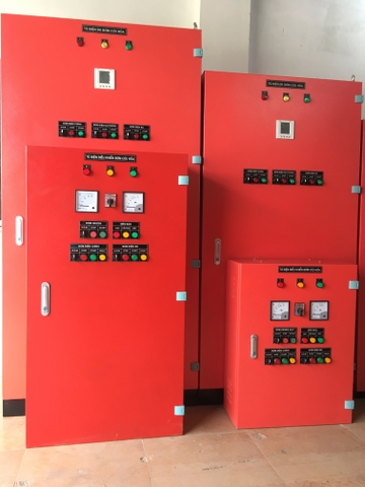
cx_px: 182
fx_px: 408
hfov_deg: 48.2
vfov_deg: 61.7
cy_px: 244
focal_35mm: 29
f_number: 2.2
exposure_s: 1/33
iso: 100
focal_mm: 4.15
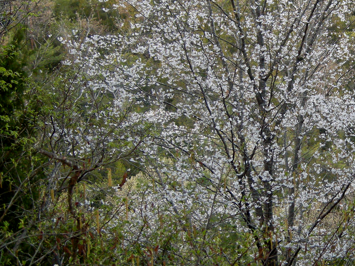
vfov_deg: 18.0
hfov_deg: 23.1
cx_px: 332
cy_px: 138
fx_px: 841
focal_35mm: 82
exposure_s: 1/60
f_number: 2.7
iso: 153
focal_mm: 7.5
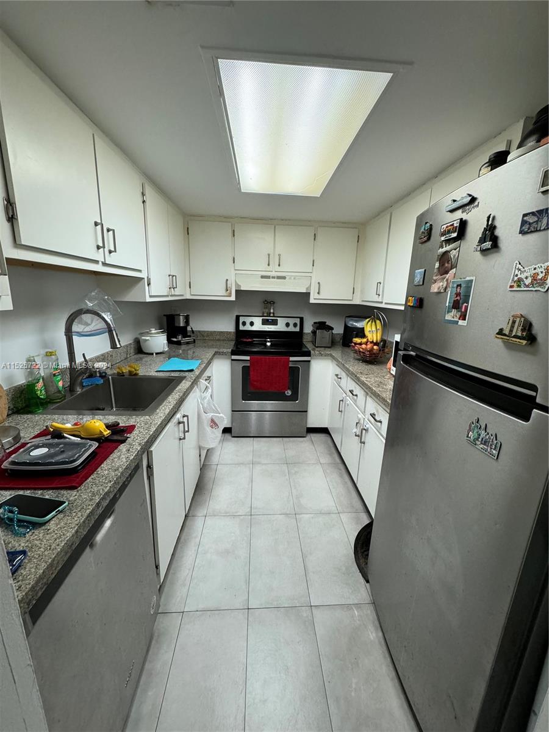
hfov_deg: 85.7
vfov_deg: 102.1
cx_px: 274
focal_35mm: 14
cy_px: 366
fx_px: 296
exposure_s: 1/120
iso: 320
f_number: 2.2
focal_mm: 2.22
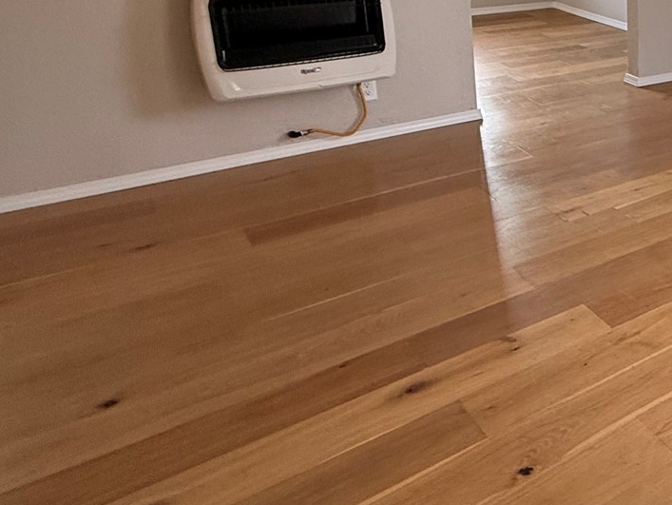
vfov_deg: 35.6
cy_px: 52
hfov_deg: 36.7
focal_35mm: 38
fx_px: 738
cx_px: 820
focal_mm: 2.22
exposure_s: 1/120
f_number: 2.2
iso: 200
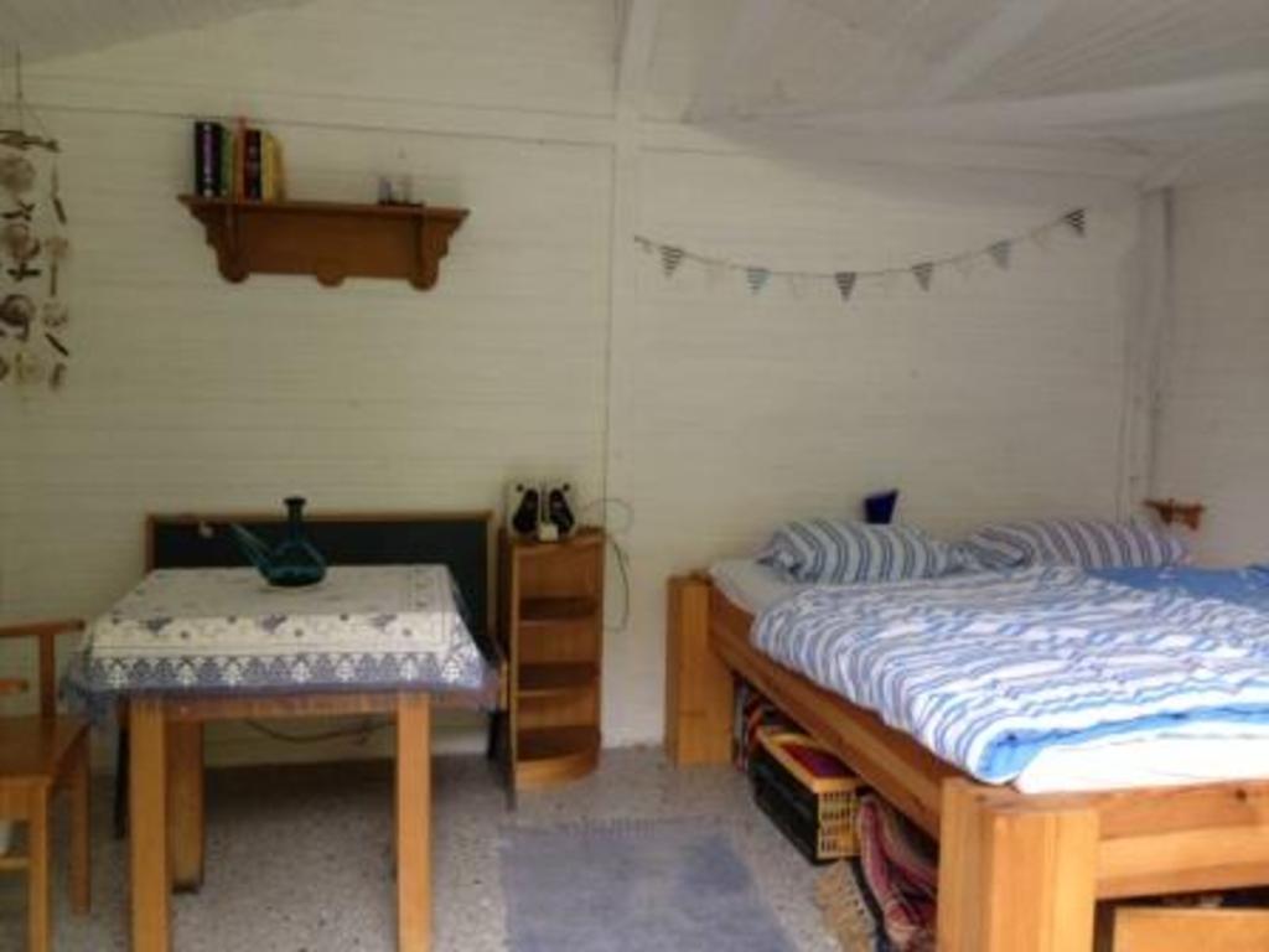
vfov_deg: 40.7
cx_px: 634
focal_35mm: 35
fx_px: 1283
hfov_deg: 52.6
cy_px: 476
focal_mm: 4.28
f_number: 2.4
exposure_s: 1/20
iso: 125
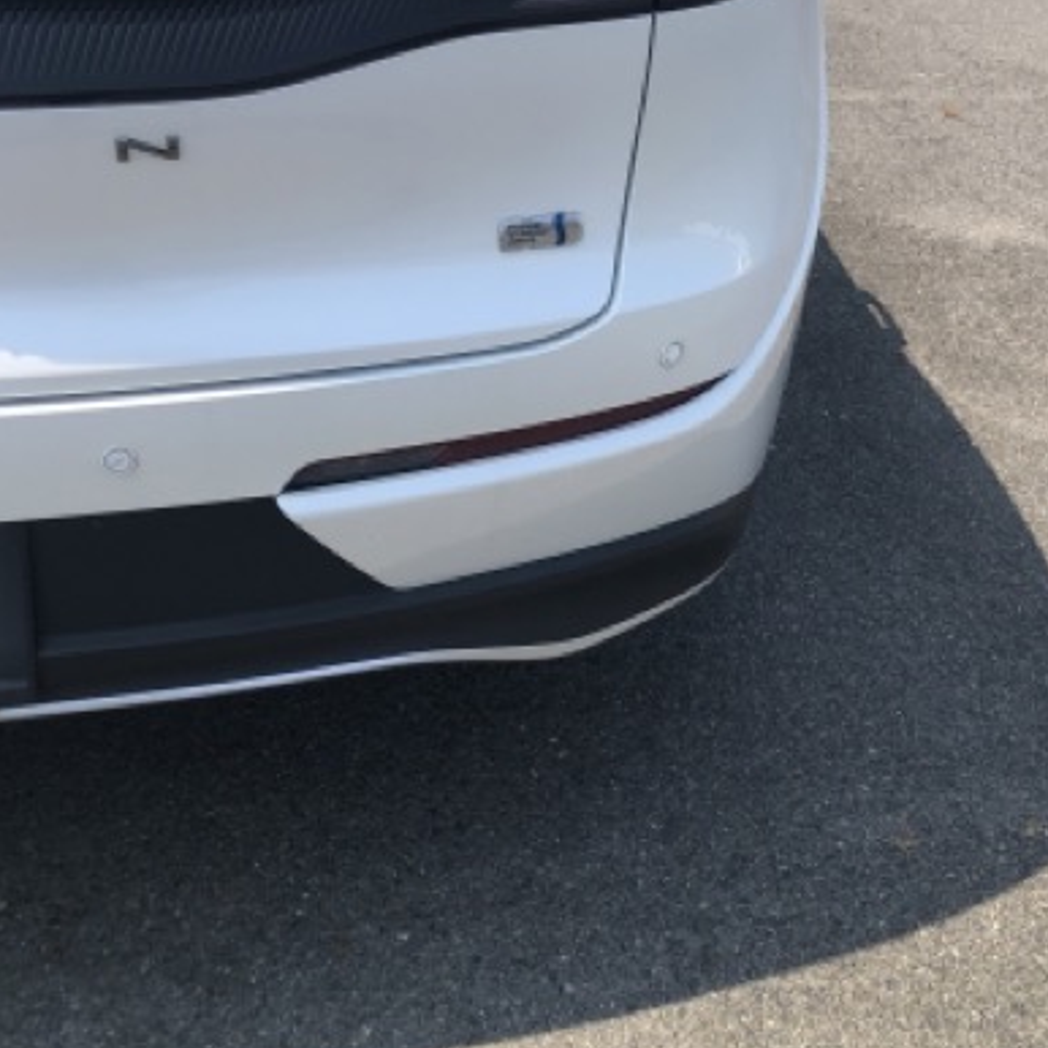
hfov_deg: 40.8
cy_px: 291
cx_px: 624
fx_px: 1404
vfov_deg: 40.0
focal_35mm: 41
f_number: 1.8
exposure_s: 1/1919
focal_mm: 3.99
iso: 20
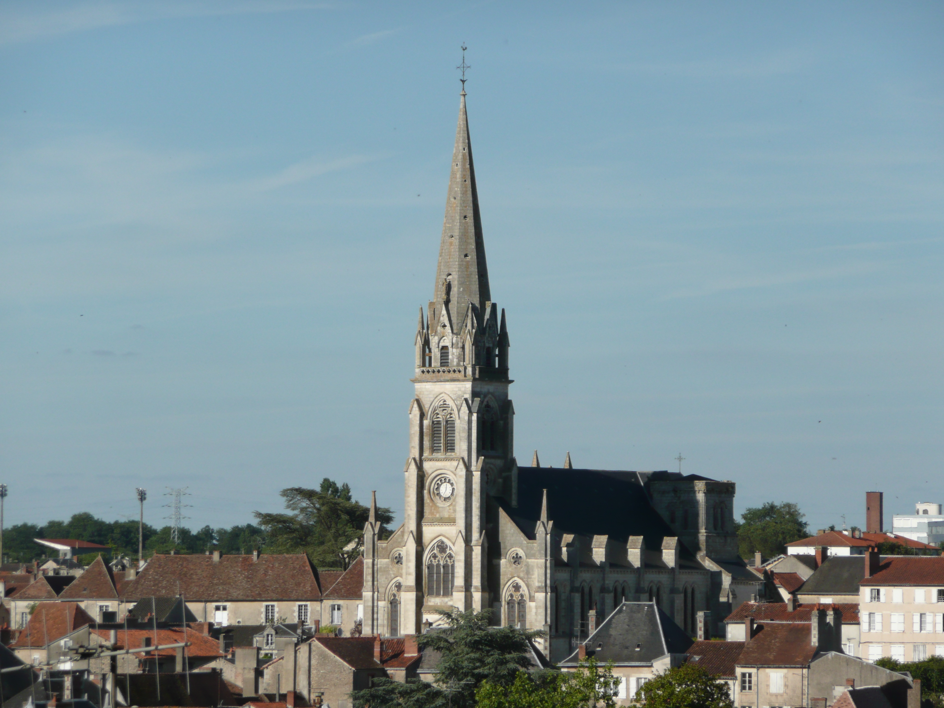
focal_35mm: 199
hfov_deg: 9.9
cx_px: 472
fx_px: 5427
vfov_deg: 7.5
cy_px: 354
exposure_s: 1/800
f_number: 4.8
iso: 100
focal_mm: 32.7
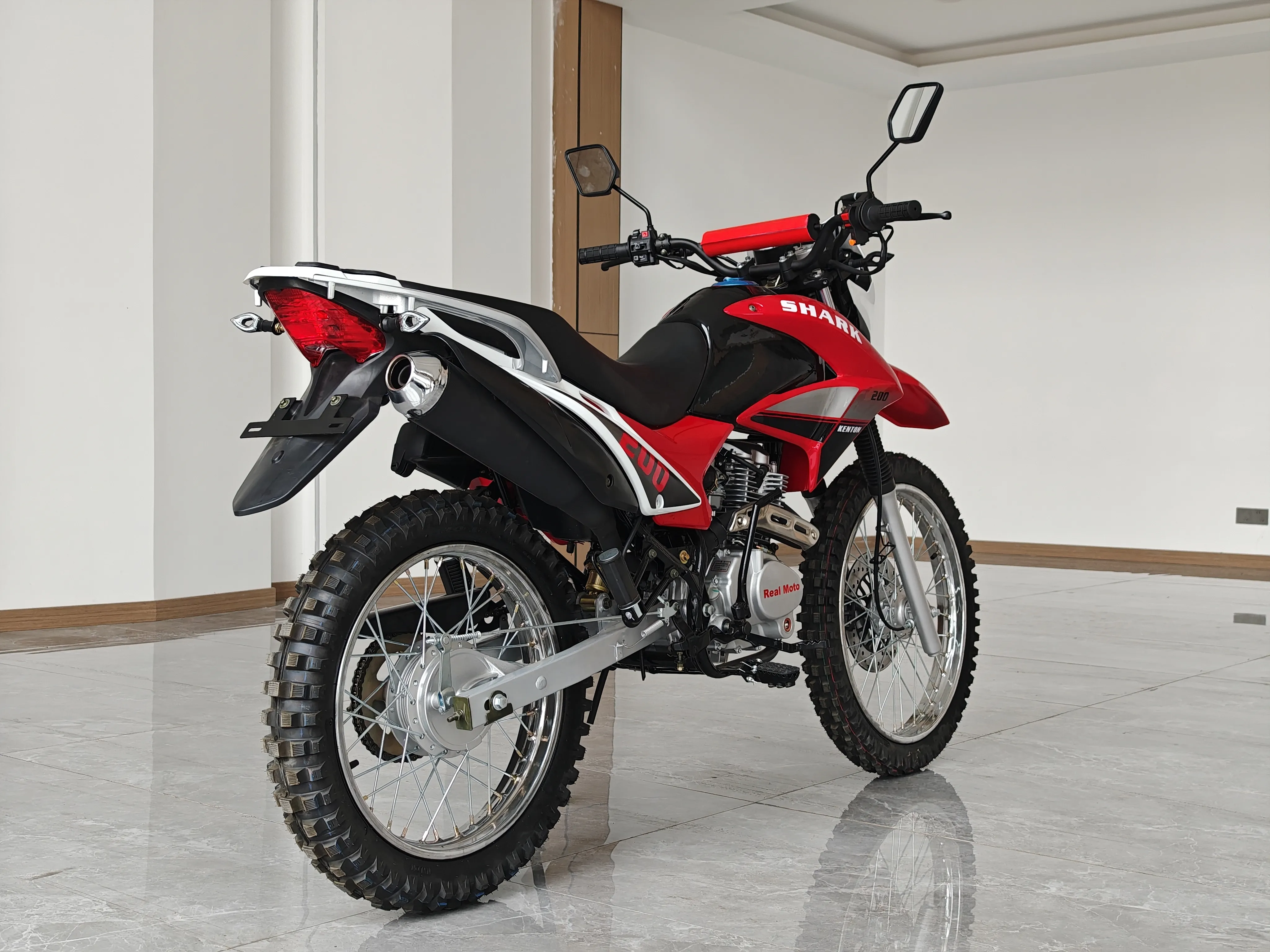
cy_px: 476
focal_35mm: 46
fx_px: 1688
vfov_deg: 31.5
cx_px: 635
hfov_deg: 41.2
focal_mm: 8.72
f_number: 2
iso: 164
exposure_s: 1/100
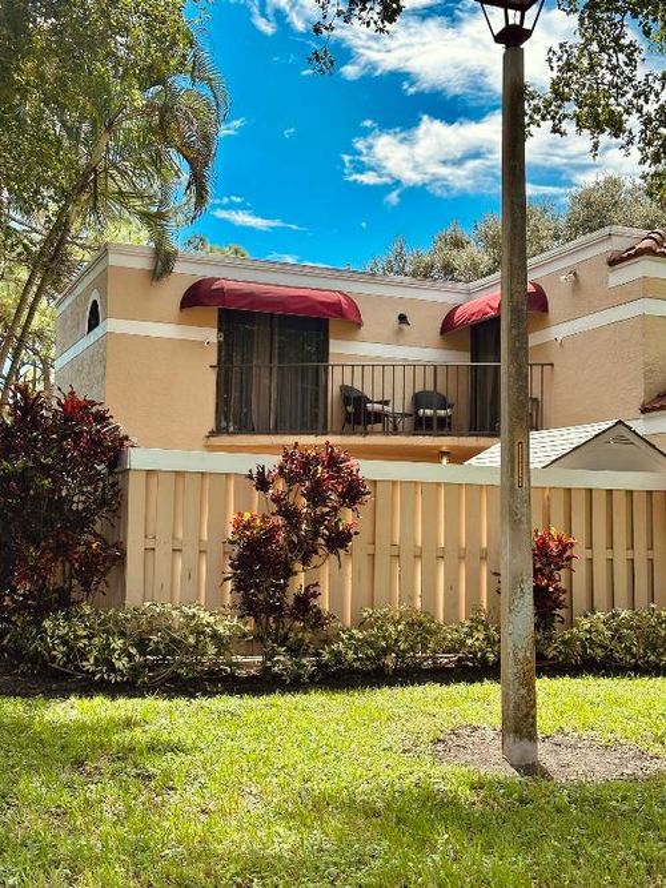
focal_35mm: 48
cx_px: 333
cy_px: 444
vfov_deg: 39.7
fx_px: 1232
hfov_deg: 30.3
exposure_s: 1/2252
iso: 64
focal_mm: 6.86
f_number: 1.78
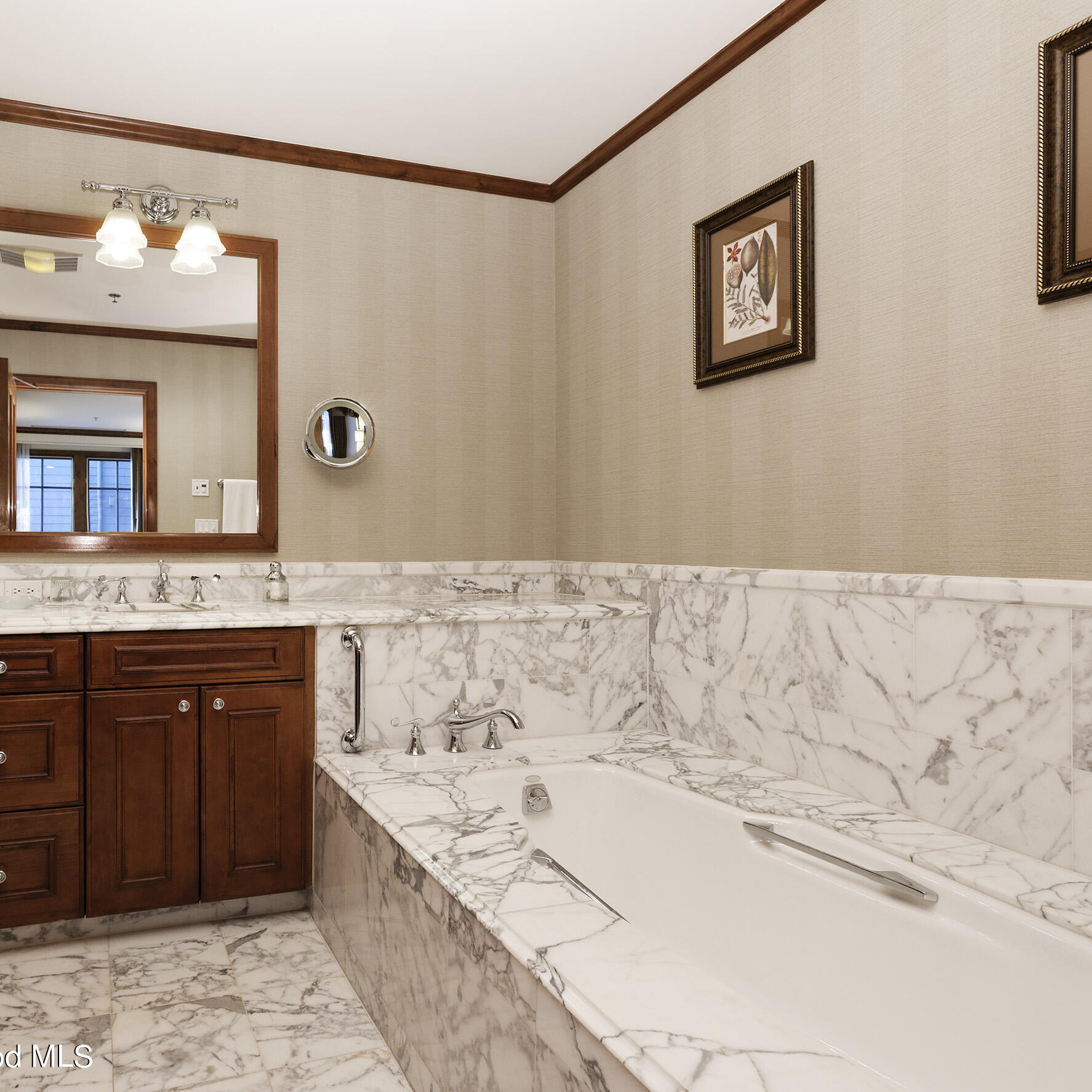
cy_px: 552
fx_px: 785
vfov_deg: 69.6
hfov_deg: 67.5
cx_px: 353
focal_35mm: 22
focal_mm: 17
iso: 800
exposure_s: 1/200
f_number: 7.1
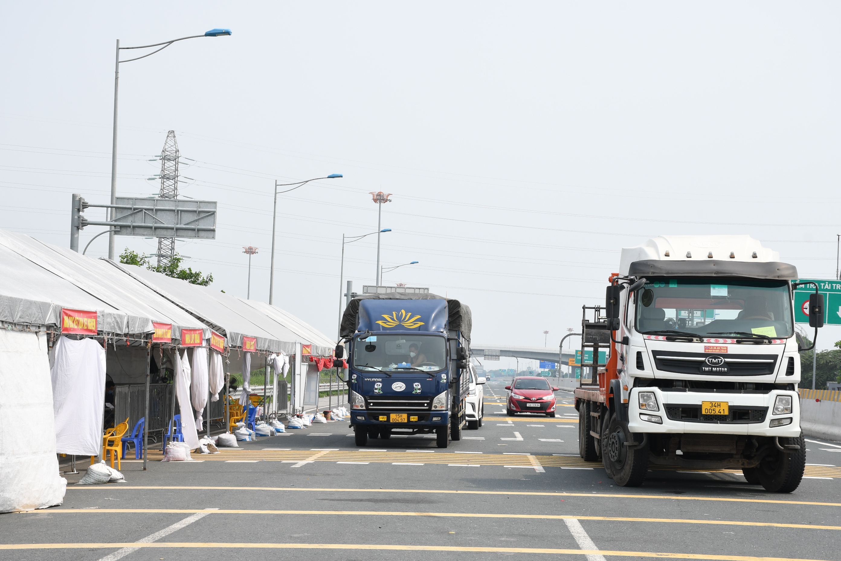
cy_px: 280
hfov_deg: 26.0
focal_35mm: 78
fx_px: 1822
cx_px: 420
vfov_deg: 17.5
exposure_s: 1/200
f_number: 11
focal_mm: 52
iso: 125
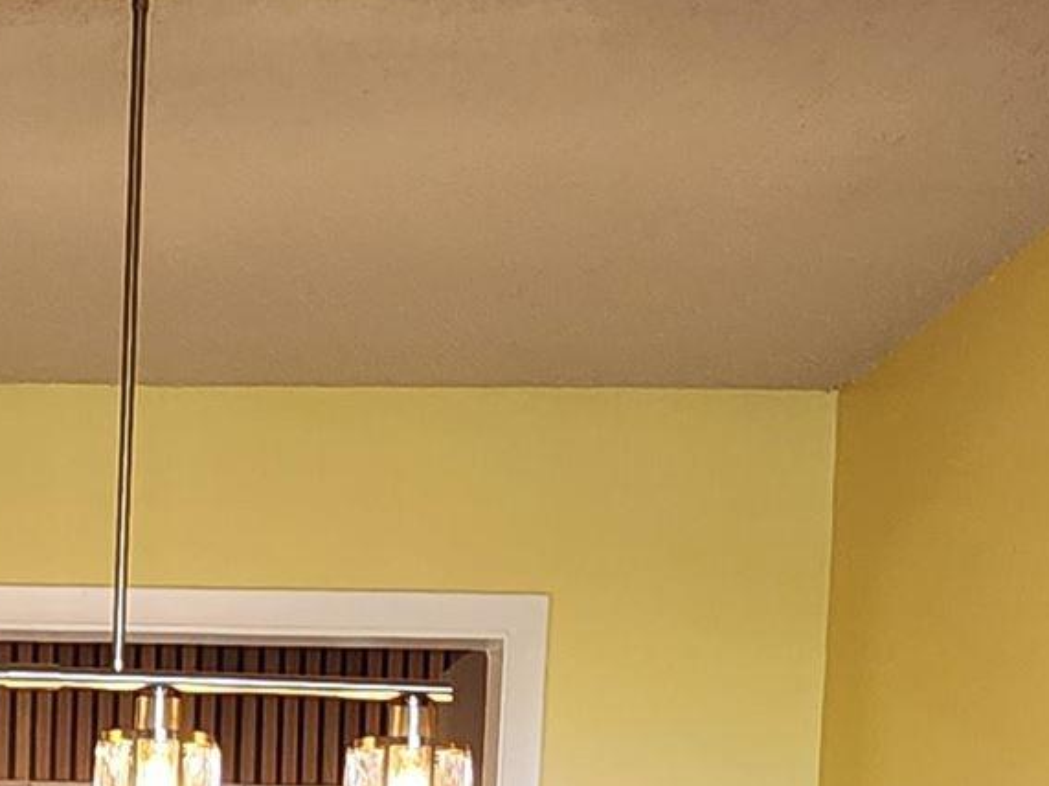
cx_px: -57
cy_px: 1218
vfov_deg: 18.4
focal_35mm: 70
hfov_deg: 26.0
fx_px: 2121
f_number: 2.2
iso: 250
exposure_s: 1/60
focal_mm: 2.2
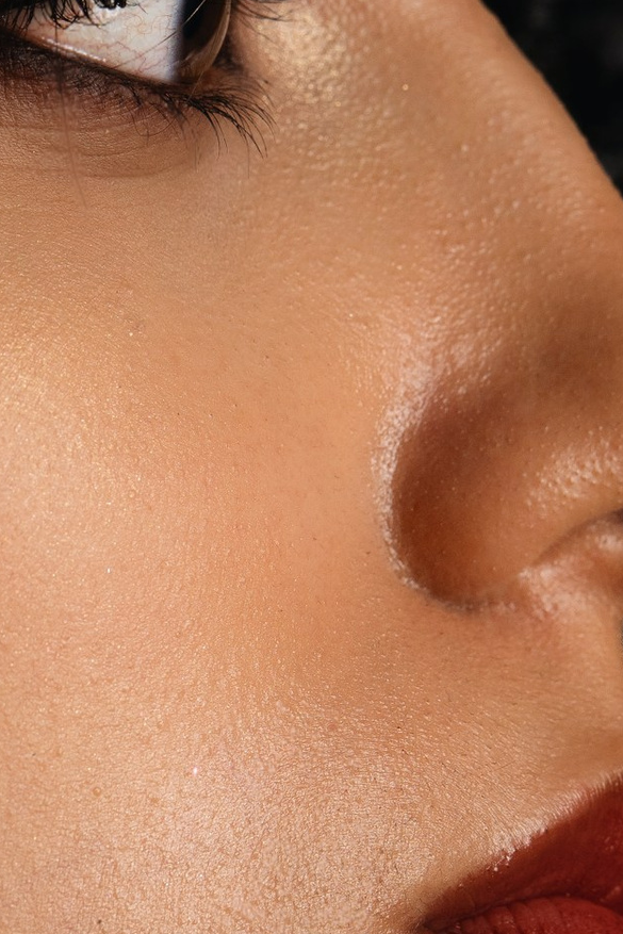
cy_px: 957
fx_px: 9652
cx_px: 11
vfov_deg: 5.5
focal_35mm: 372
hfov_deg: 3.7
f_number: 8
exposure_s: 1/160
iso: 200
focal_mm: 85
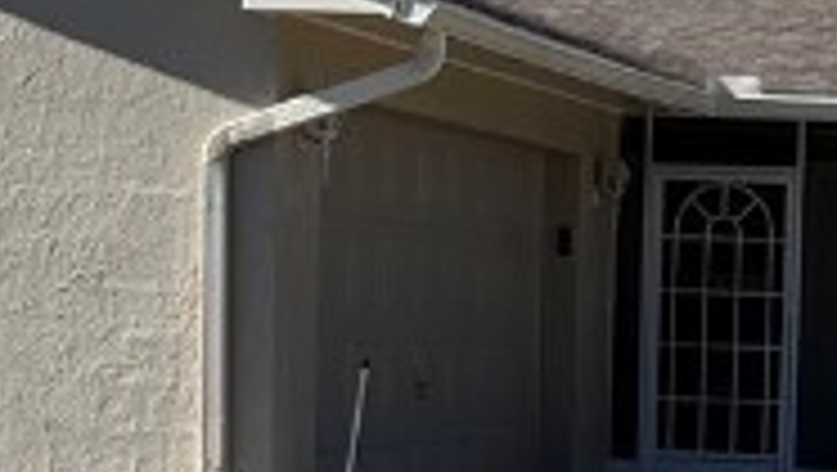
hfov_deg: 13.6
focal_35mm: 156
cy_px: 661
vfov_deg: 7.7
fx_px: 3465
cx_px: 837
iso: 50
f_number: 1.5
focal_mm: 5.7
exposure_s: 1/5587
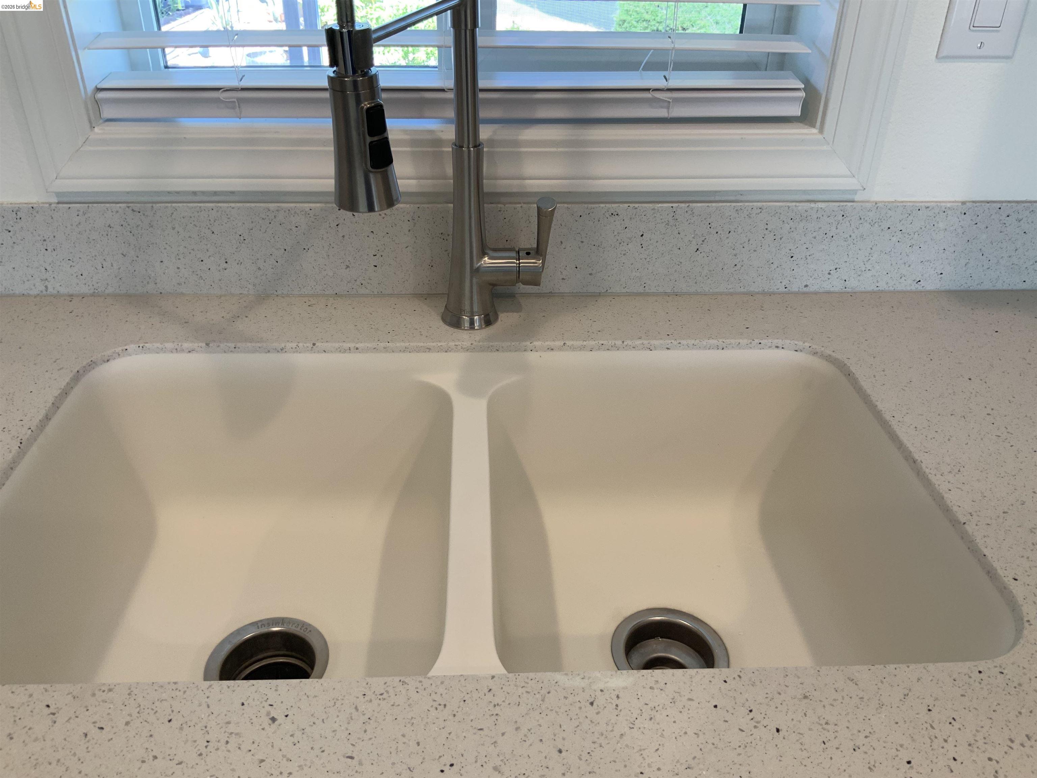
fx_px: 869
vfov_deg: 48.2
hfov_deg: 61.7
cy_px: 389
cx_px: 518
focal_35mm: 29
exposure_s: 1/120
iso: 50
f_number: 1.8
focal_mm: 3
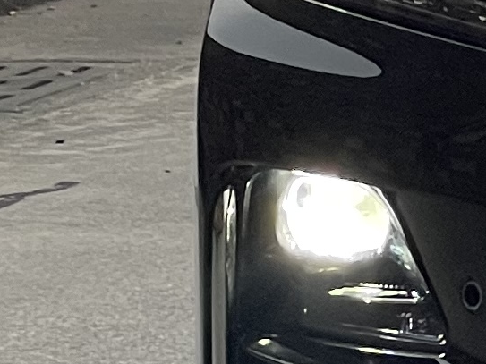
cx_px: 1513
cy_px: -88
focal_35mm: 386
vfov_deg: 3.8
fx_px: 5418
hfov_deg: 4.9
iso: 64
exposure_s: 1/100
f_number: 2
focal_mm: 6
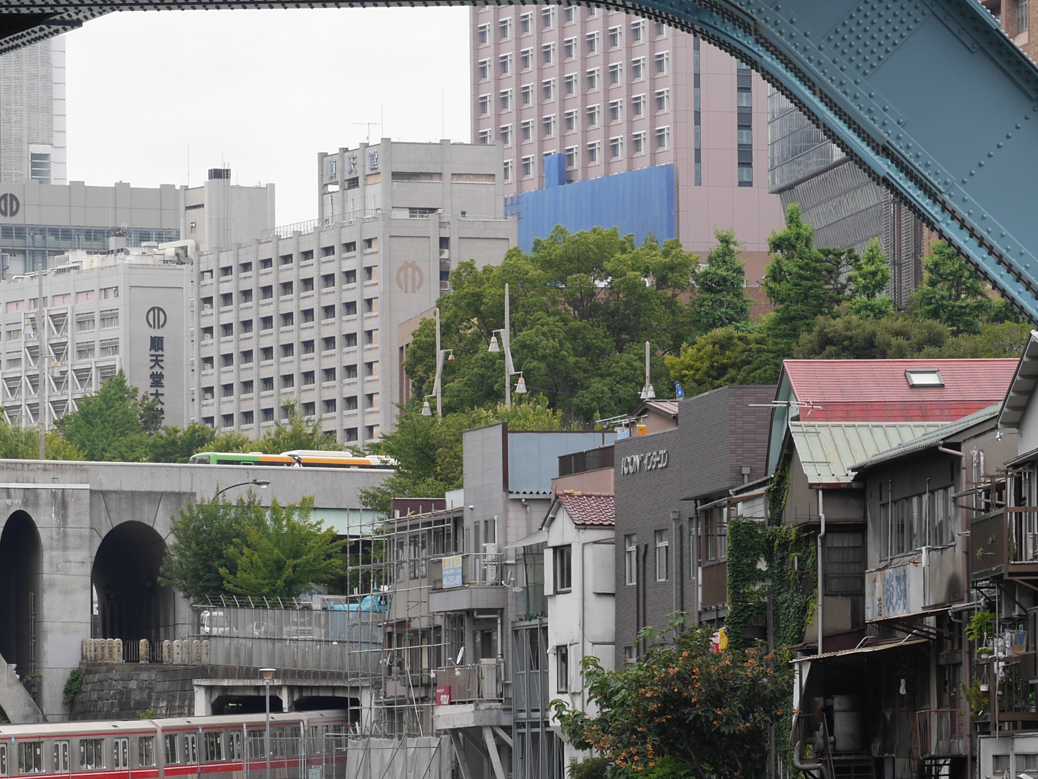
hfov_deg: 8.2
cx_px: 424
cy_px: 638
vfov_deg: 6.2
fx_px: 7226
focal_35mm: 241
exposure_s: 1/250
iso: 200
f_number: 7.1
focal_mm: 55
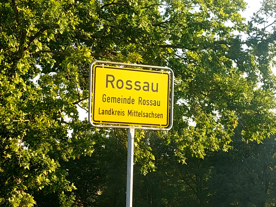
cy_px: 104
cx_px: 138
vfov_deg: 56.8
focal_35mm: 24
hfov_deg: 71.6
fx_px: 191
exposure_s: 1/400
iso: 40
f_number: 1.8
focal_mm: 5.23
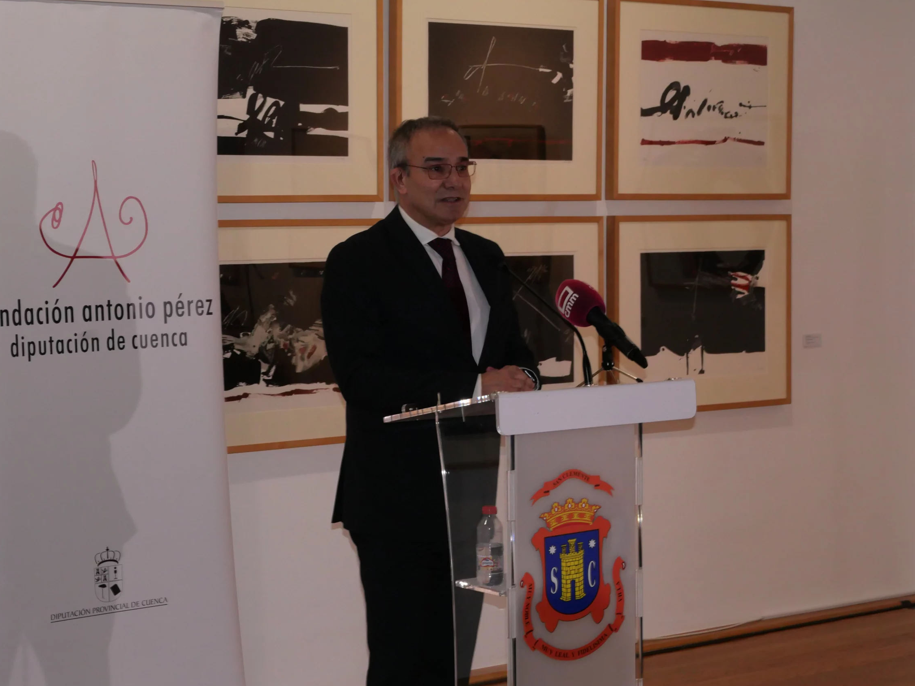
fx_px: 2167
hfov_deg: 23.8
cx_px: 398
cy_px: 346
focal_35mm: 82
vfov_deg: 18.0
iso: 1600
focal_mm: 34
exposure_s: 1/30
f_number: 9
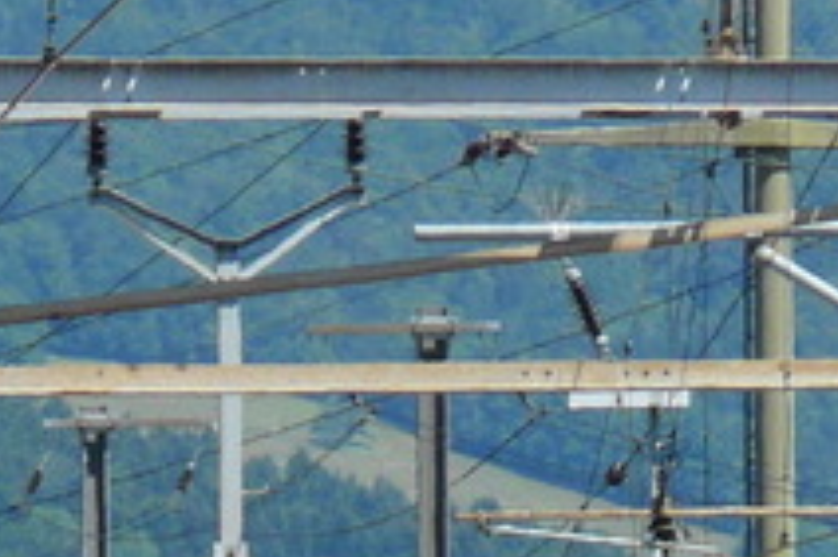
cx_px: -328
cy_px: 1438
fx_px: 27841
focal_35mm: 1197
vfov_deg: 1.1
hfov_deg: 1.7
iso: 100
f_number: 5.6
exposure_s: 1/400
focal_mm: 40
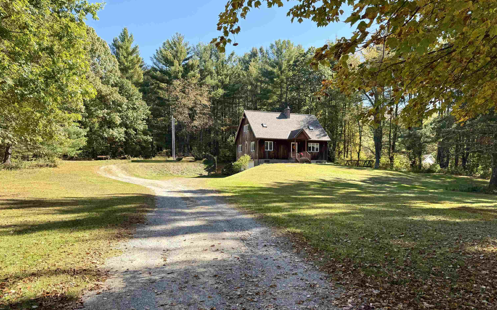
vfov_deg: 47.3
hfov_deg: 70.4
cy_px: 187
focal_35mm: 26
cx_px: 248
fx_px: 352
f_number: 1.78
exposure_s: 1/876
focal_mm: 6.76
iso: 80
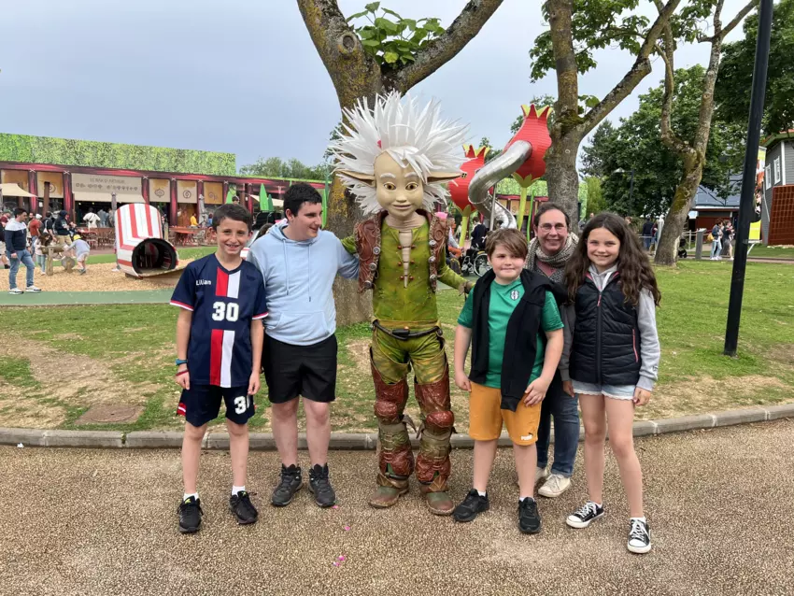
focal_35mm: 26
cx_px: 397
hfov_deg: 67.3
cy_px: 298
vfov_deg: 53.1
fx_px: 597
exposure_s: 1/1266
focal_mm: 5.7
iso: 50
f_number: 1.5
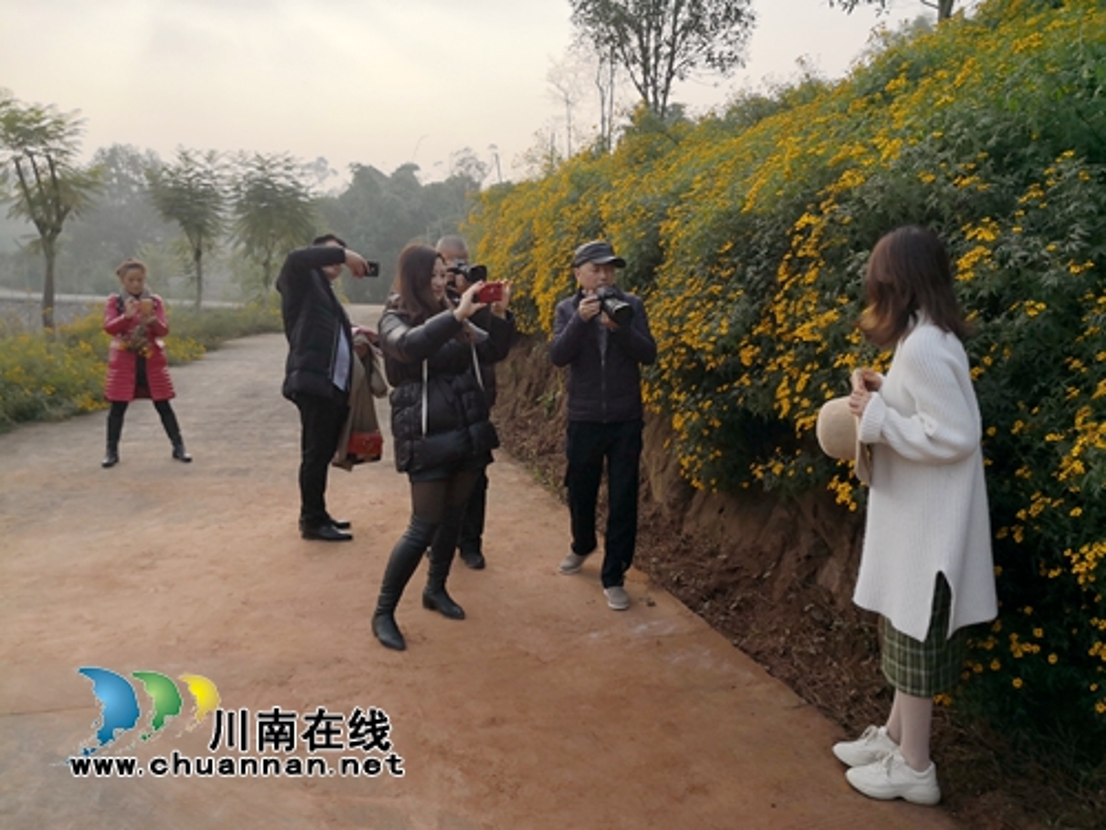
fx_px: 863
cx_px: 553
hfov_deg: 65.3
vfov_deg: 51.4
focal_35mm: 27
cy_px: 415
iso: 50
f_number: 1.6
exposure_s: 1/1623
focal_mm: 3.95
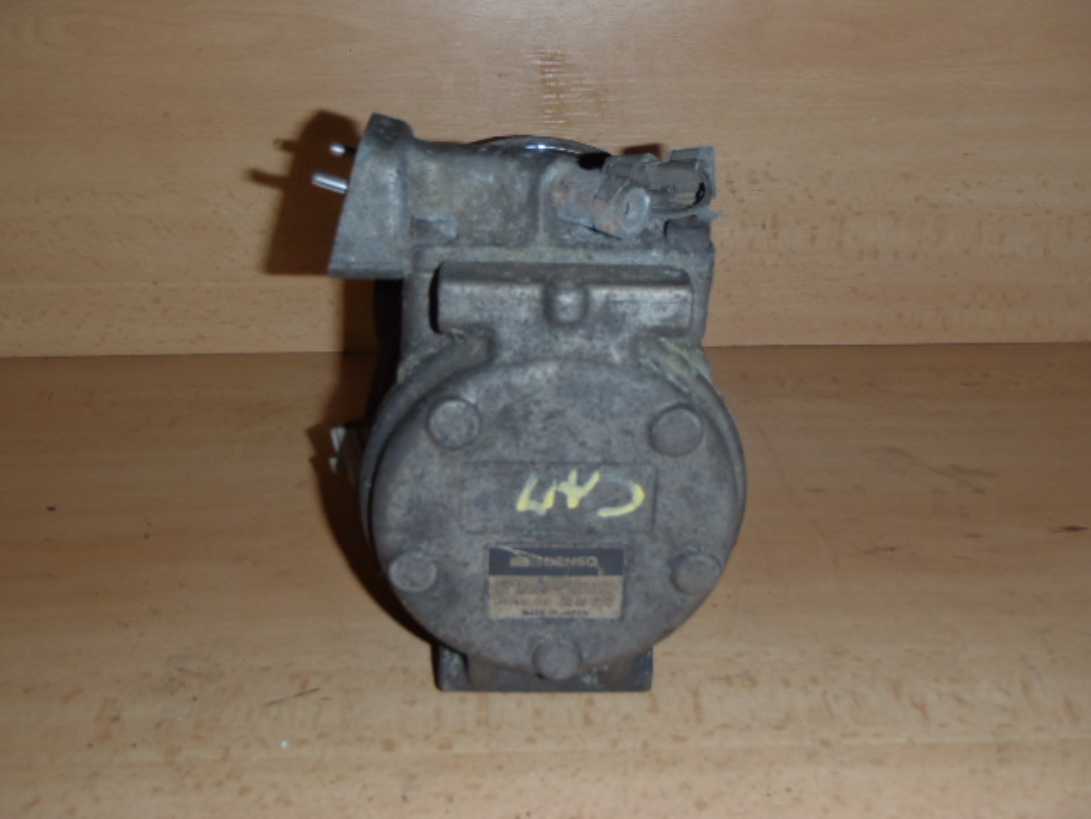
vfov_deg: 37.7
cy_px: 410
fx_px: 1198
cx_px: 546
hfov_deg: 49.0
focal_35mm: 38
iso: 100
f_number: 4.6
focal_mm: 6.83
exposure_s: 1/40
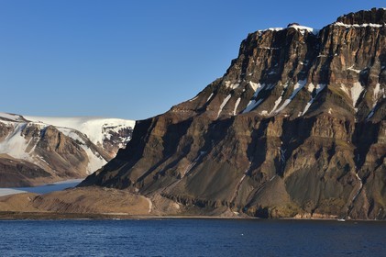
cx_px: 193
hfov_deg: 20.0
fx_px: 1093
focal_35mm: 102
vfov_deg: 13.4
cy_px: 128
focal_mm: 102
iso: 200
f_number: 10
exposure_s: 1/400
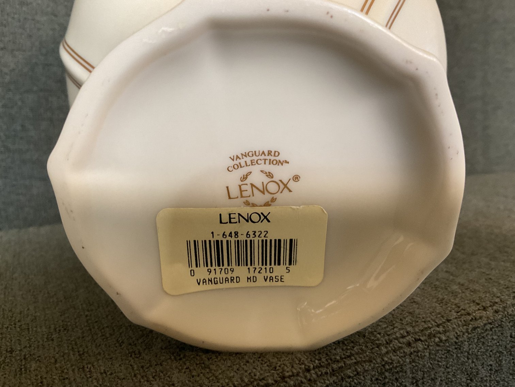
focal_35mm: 29
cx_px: 258
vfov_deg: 48.2
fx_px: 431
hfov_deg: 61.7
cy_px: 194
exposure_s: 1/50
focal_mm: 3
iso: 160
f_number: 1.8
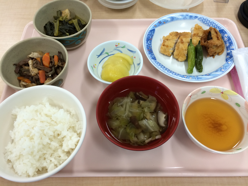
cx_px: 124
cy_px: 93
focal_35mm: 30
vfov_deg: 46.8
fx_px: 215
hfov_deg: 60.0
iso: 40
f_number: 2.2
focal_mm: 4.12
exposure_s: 1/30
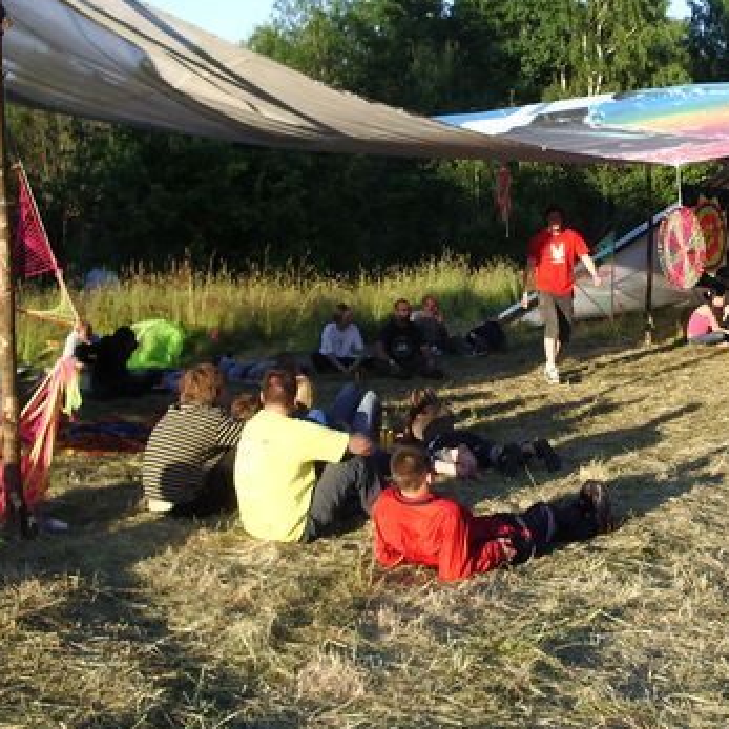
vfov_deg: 30.0
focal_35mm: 57
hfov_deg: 29.7
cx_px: 521
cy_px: 288
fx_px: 1358
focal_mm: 5.8
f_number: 4.3
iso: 50
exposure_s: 1/125
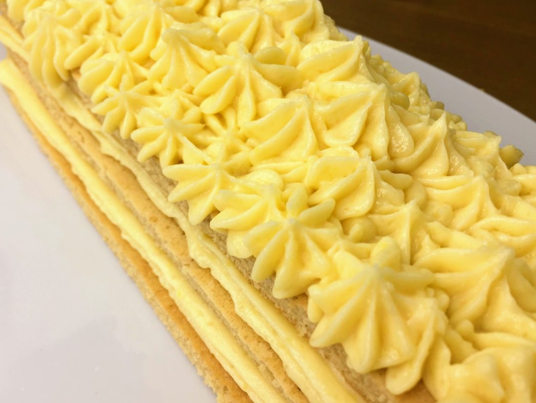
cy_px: 192
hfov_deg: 56.7
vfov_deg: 44.2
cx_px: 243
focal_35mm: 32
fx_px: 496
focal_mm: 4.15
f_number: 2.2
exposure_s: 1/359
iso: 32
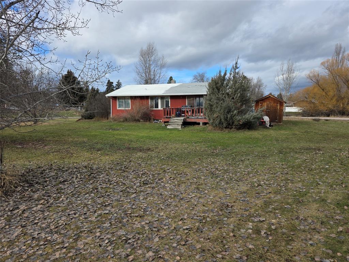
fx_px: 232
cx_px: 174
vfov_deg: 58.9
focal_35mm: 23
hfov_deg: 73.9
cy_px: 131
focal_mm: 6.3
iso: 80
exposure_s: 1/3891
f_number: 1.7
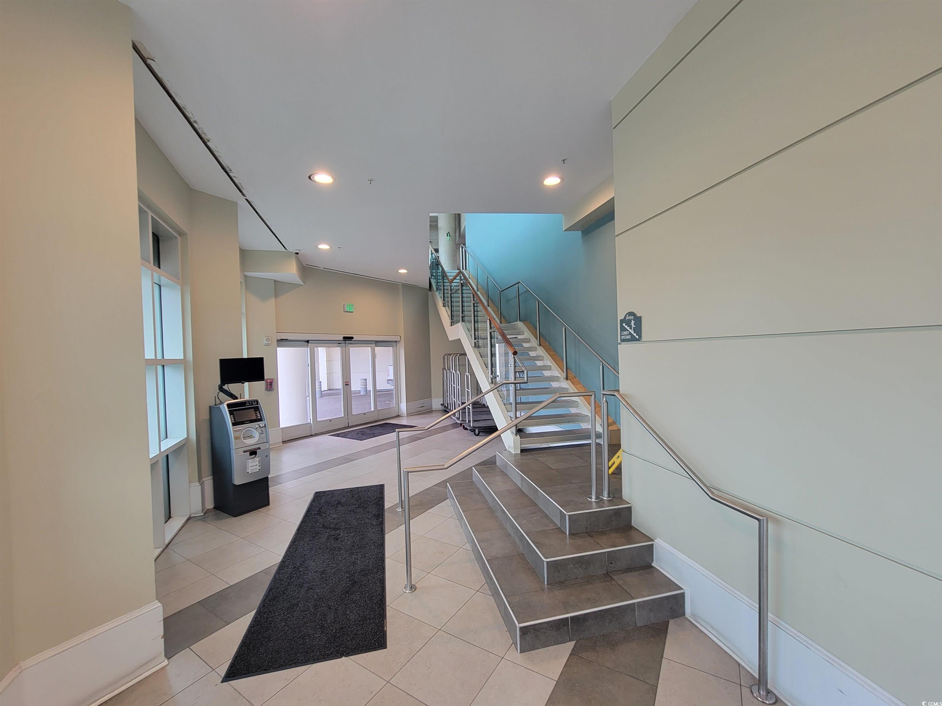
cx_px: 471
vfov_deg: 89.9
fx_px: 354
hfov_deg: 106.2
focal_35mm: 13
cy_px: 353
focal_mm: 2.2
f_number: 2.2
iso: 80
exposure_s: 1/60
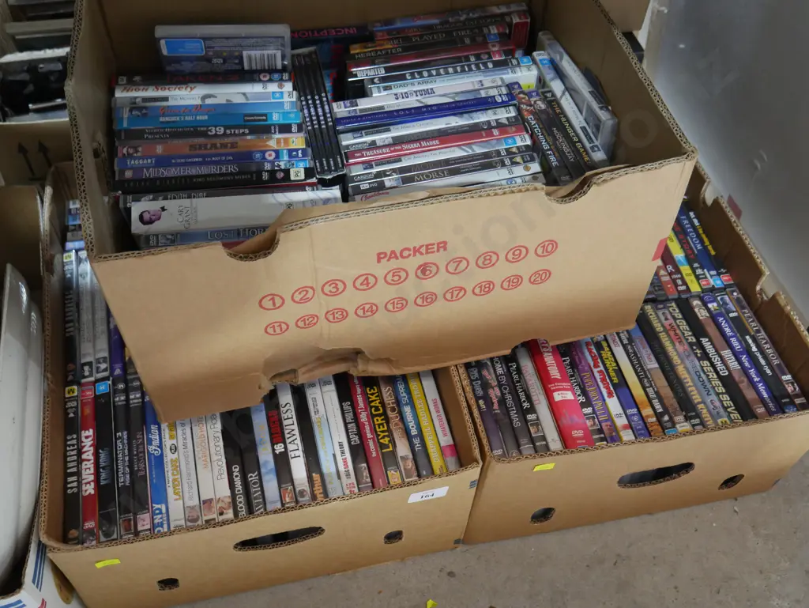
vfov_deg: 41.8
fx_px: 795
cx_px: 404
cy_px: 304
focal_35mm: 34
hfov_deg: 53.9
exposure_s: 1/60
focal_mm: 17
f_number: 4
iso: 2000
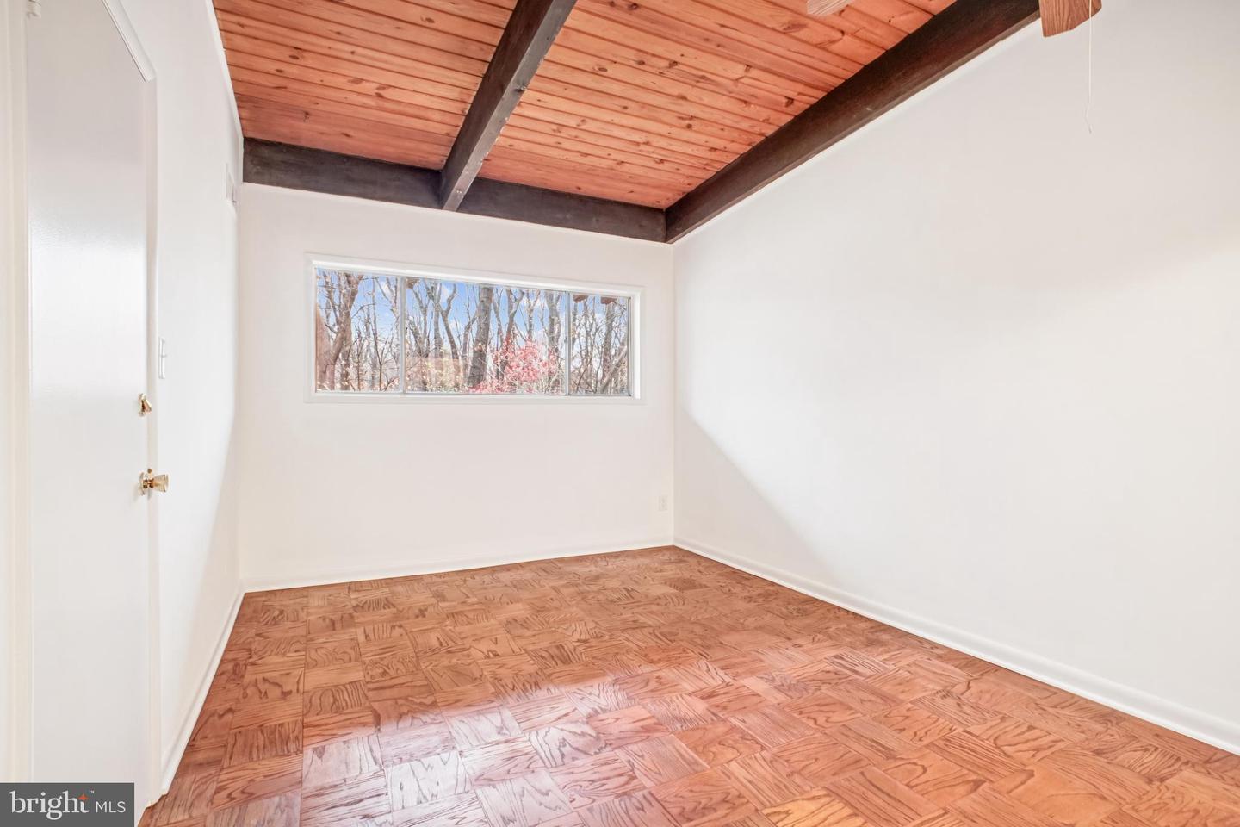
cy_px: 414
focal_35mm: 16
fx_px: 568
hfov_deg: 95.0
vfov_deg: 72.1
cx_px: 620
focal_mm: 11
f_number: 8
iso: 500
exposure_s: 1/2
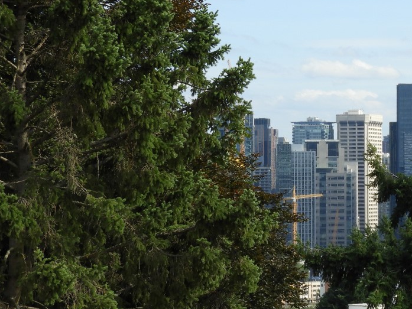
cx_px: 397
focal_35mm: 217
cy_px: 137
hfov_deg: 9.1
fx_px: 2583
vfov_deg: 6.8
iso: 100
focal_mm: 18.8
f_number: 4.8
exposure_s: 1/500
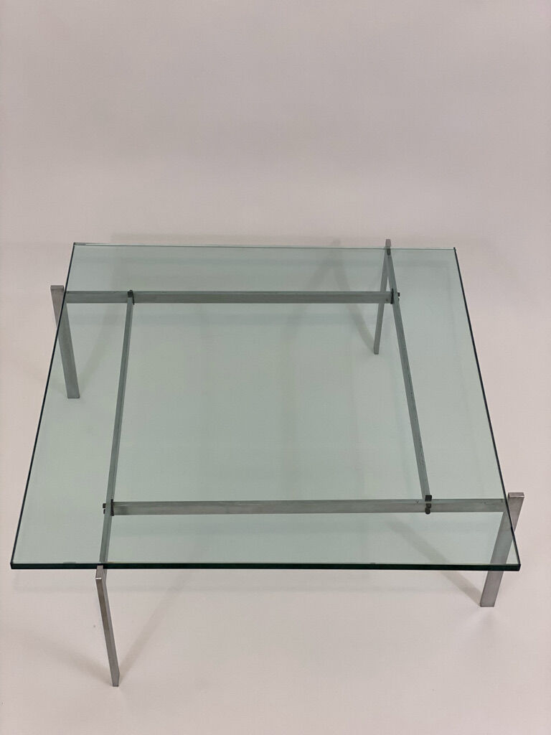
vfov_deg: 36.8
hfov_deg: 28.0
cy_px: 368
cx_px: 276
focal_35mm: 52
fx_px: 1104
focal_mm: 6
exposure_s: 1/100
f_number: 2
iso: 80
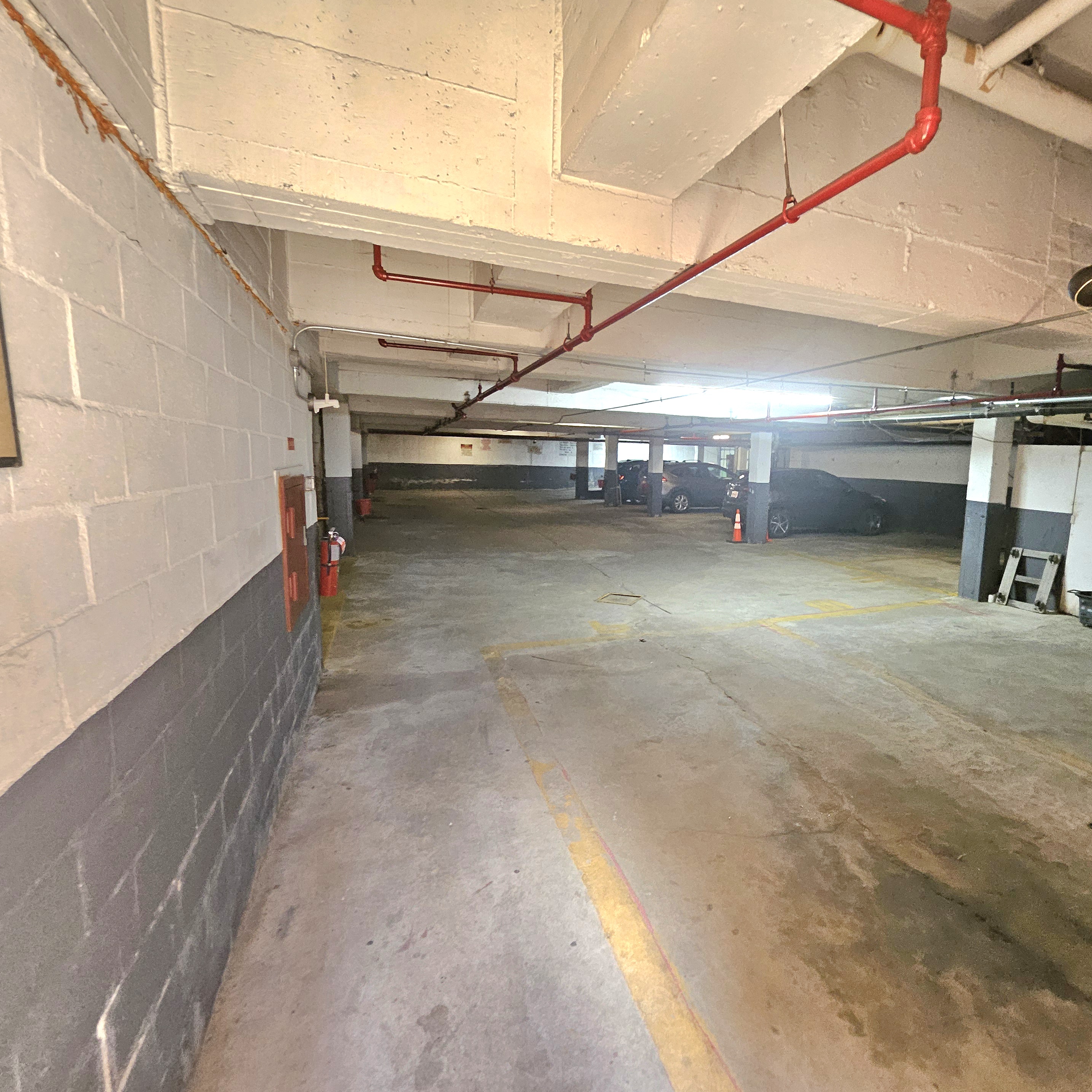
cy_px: 537
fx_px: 571
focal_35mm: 16
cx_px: 651
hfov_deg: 86.4
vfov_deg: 87.4
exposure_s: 1/60.2
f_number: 2.2
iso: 320
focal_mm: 1.7
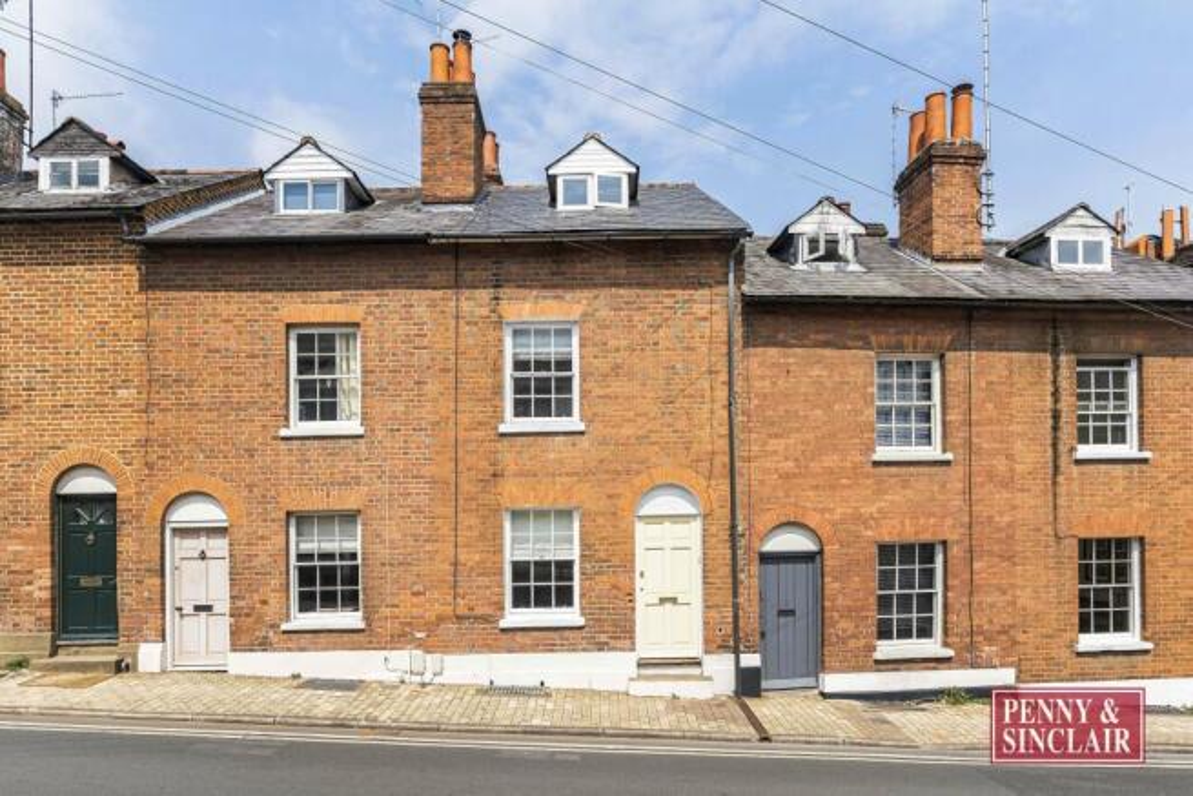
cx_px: 596
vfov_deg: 62.0
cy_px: 398
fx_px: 663
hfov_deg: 84.0
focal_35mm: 20
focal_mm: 20
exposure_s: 1/3200
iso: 1000
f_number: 8
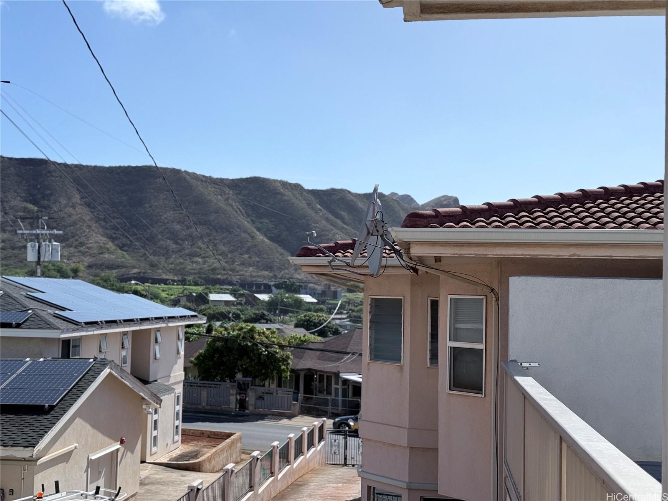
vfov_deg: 30.3
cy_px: 250
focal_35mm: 48
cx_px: 334
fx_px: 926
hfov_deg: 39.7
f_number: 1.78
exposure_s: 1/7874
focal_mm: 6.76
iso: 64
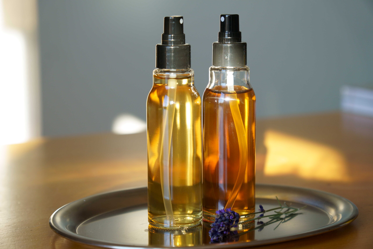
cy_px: 124
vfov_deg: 14.7
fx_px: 964
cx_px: 186
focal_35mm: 93
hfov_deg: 21.9
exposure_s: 1/160
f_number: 3.5
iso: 100
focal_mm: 62
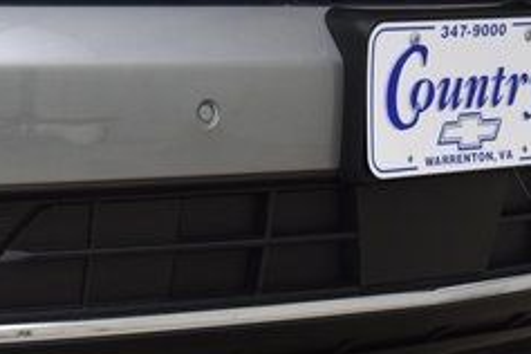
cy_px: 225
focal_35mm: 170
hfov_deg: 12.0
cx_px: 83
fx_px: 2507
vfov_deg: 8.1
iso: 1600
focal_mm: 42
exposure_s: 1/60
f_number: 6.3
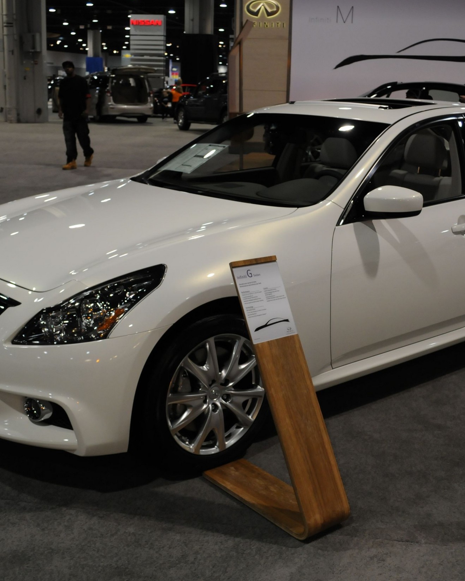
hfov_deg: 32.0
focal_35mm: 47
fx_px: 809
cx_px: 272
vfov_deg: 39.6
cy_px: 290
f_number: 5
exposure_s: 1/100
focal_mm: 22
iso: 800
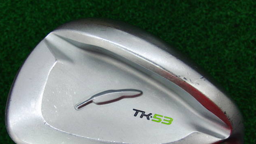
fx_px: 278
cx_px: 126
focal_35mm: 41
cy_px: 94
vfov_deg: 28.9
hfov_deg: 49.4
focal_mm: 6.42
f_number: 3.6
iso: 250
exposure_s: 1/80
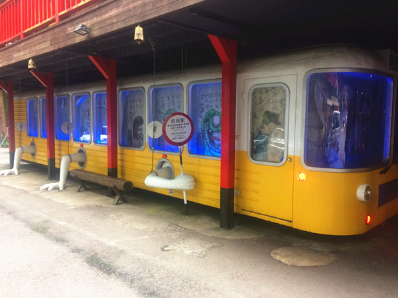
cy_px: 149
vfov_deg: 48.2
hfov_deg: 61.7
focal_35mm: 29
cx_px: 199
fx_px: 333
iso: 100
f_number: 2.2
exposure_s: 1/30
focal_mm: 4.15
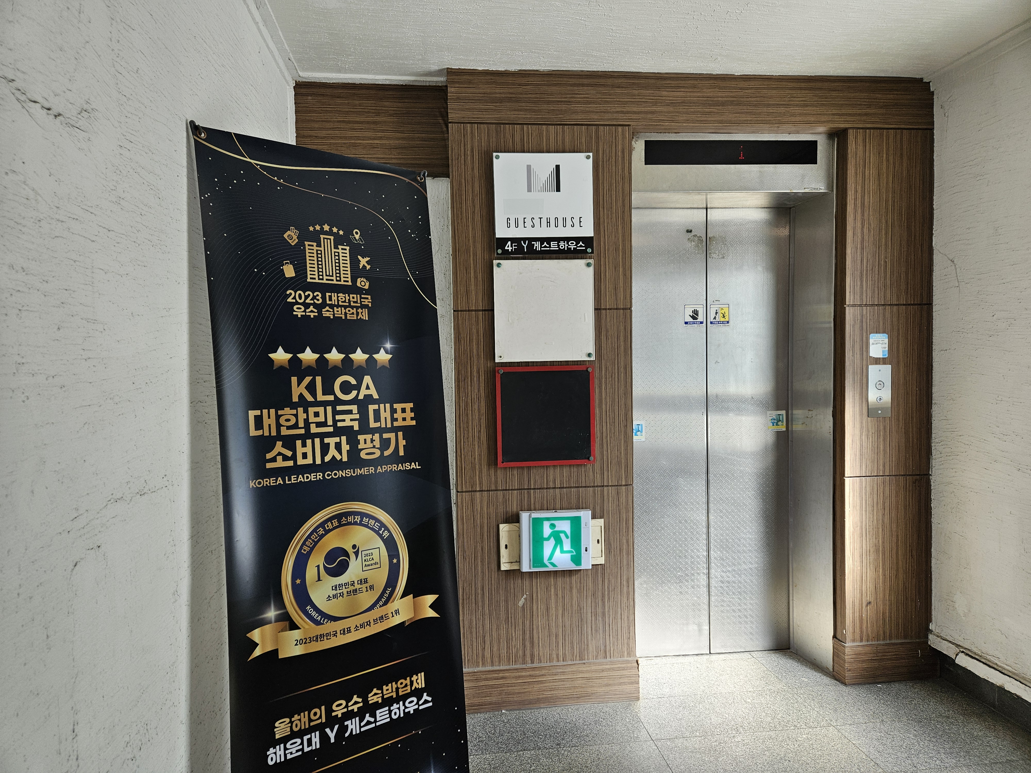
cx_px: 516
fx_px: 685
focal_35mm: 23
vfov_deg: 58.9
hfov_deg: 73.9
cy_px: 386
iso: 64
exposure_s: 1/180
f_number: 1.8
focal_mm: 5.4
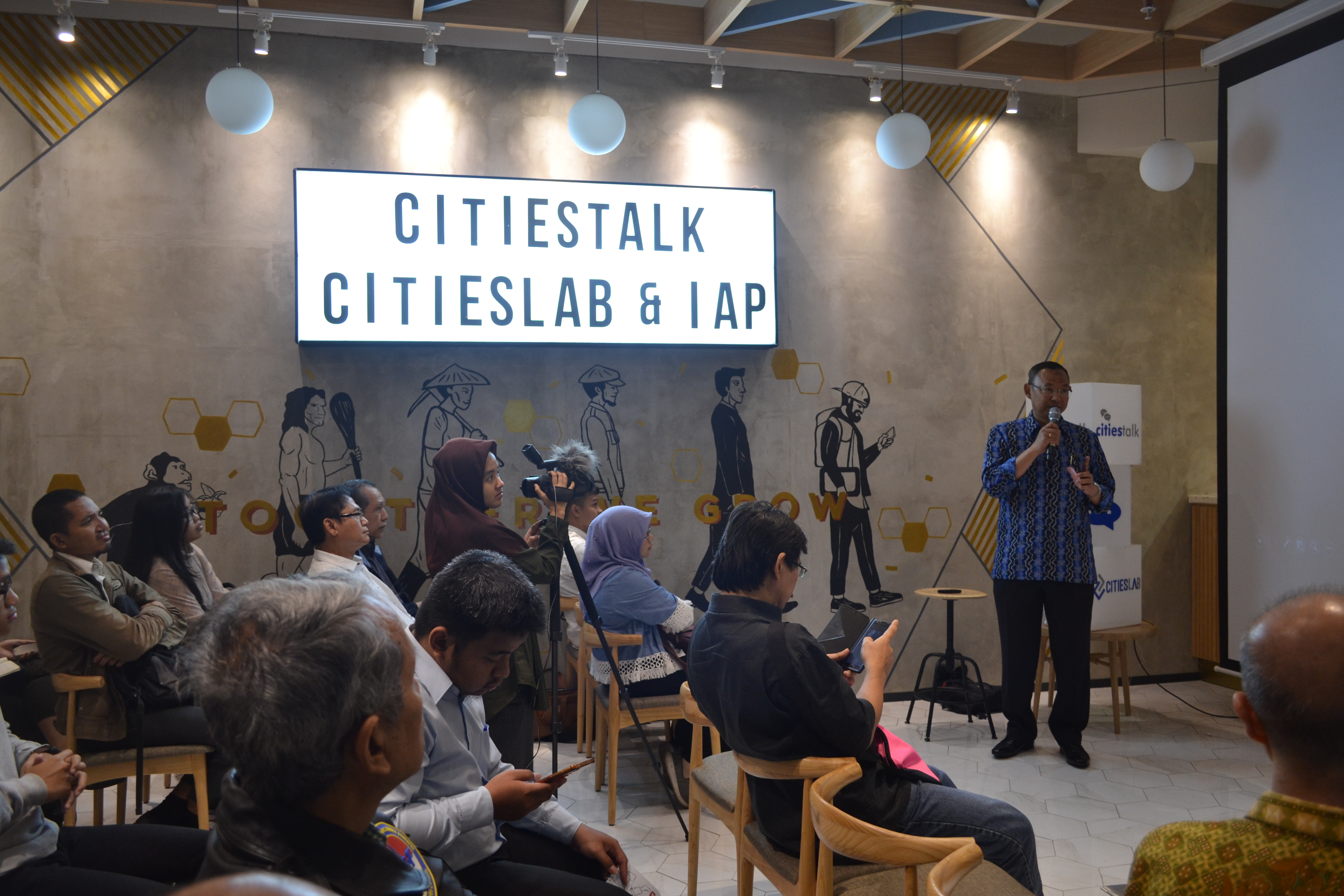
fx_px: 1008
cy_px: 448
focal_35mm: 27
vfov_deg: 47.9
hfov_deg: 67.4
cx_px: 672
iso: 400
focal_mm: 18
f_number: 3.5
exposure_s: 1/30
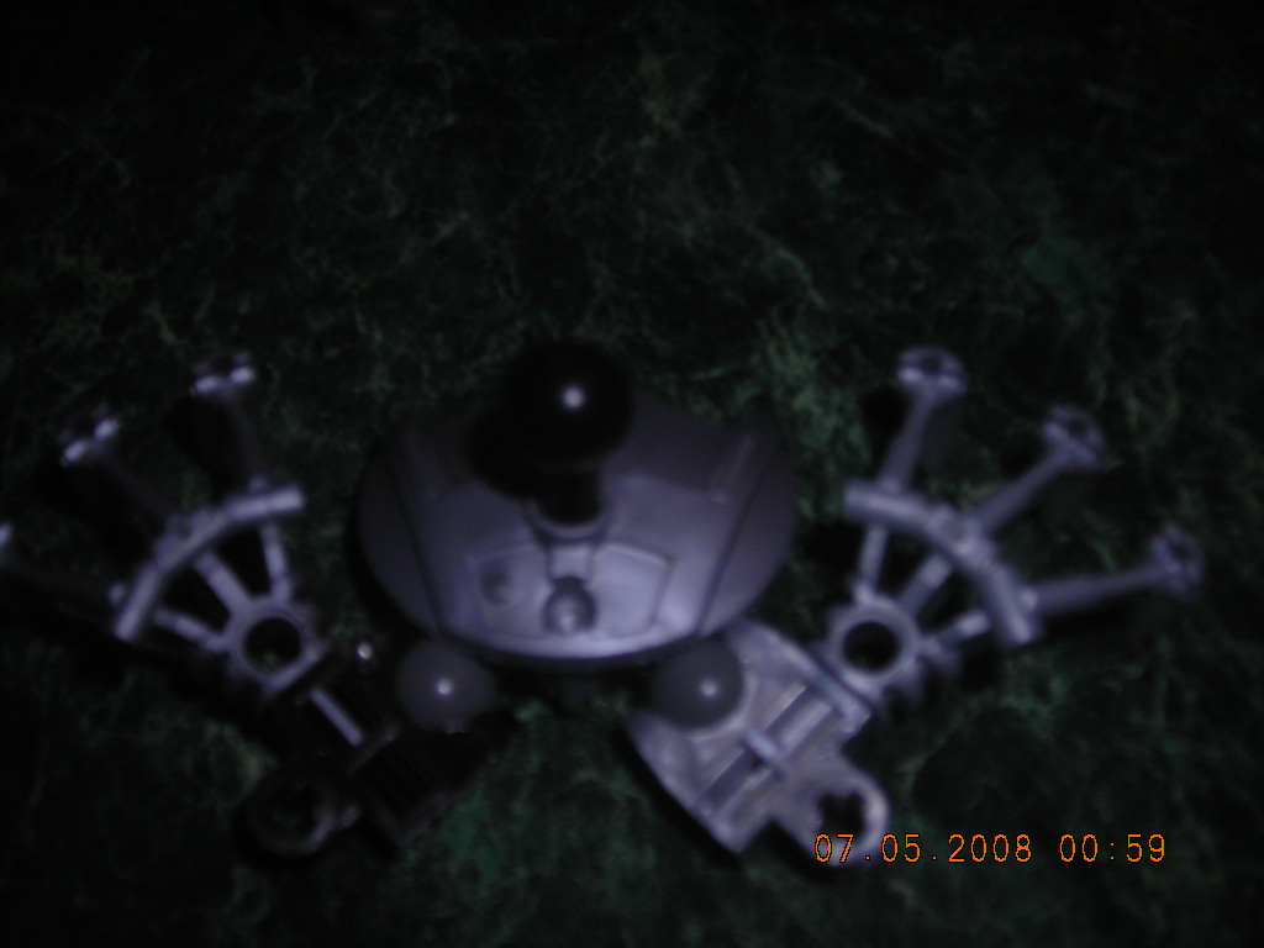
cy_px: 474
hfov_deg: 49.0
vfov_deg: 37.7
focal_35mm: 38
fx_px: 1388
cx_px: 632
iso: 50
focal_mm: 6.3
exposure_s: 1/60.1
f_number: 6.4
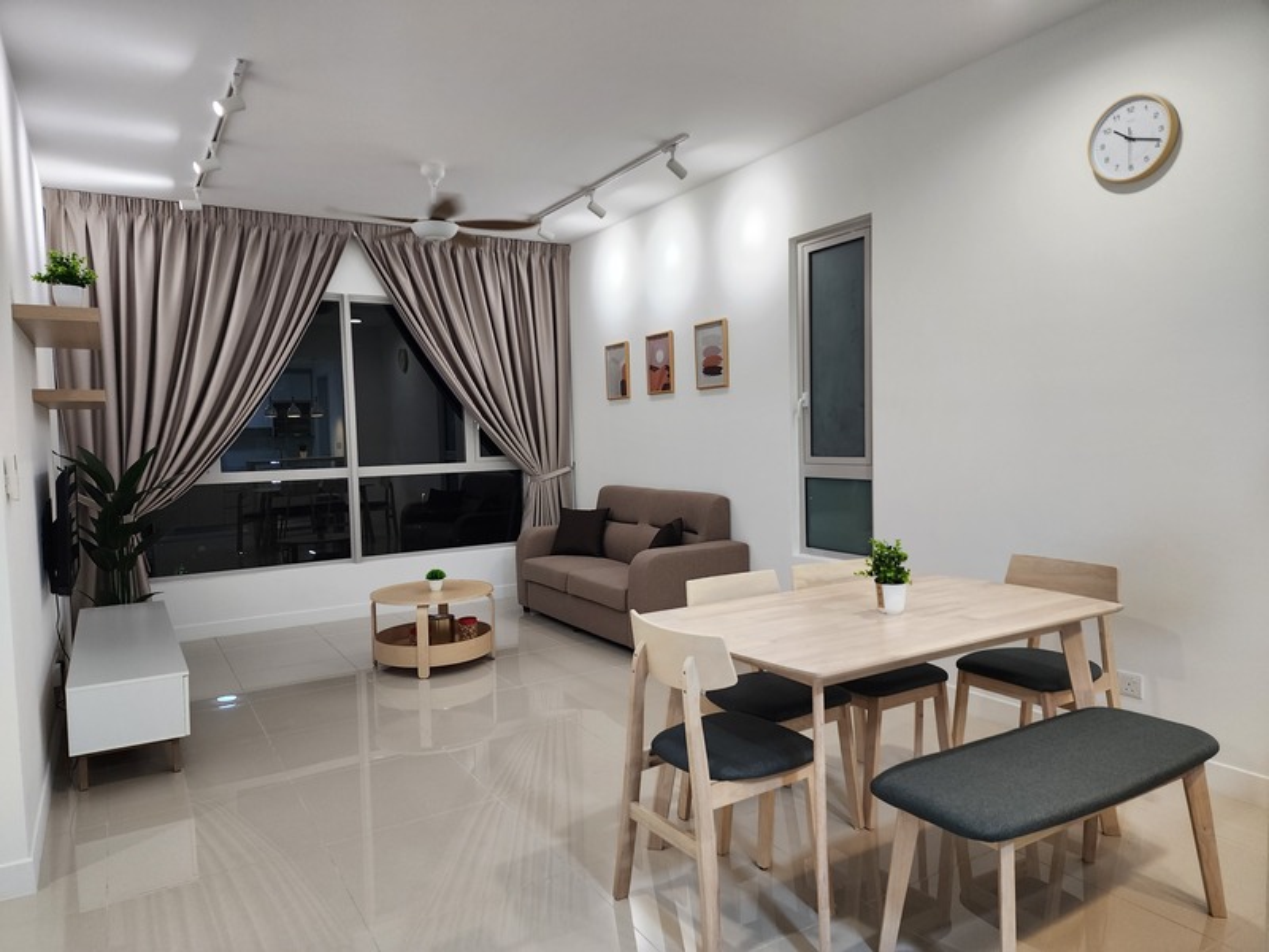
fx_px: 843
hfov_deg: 73.9
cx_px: 634
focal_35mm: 23
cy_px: 476
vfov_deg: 58.9
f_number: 1.8
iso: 125
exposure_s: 1/100
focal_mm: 6.4
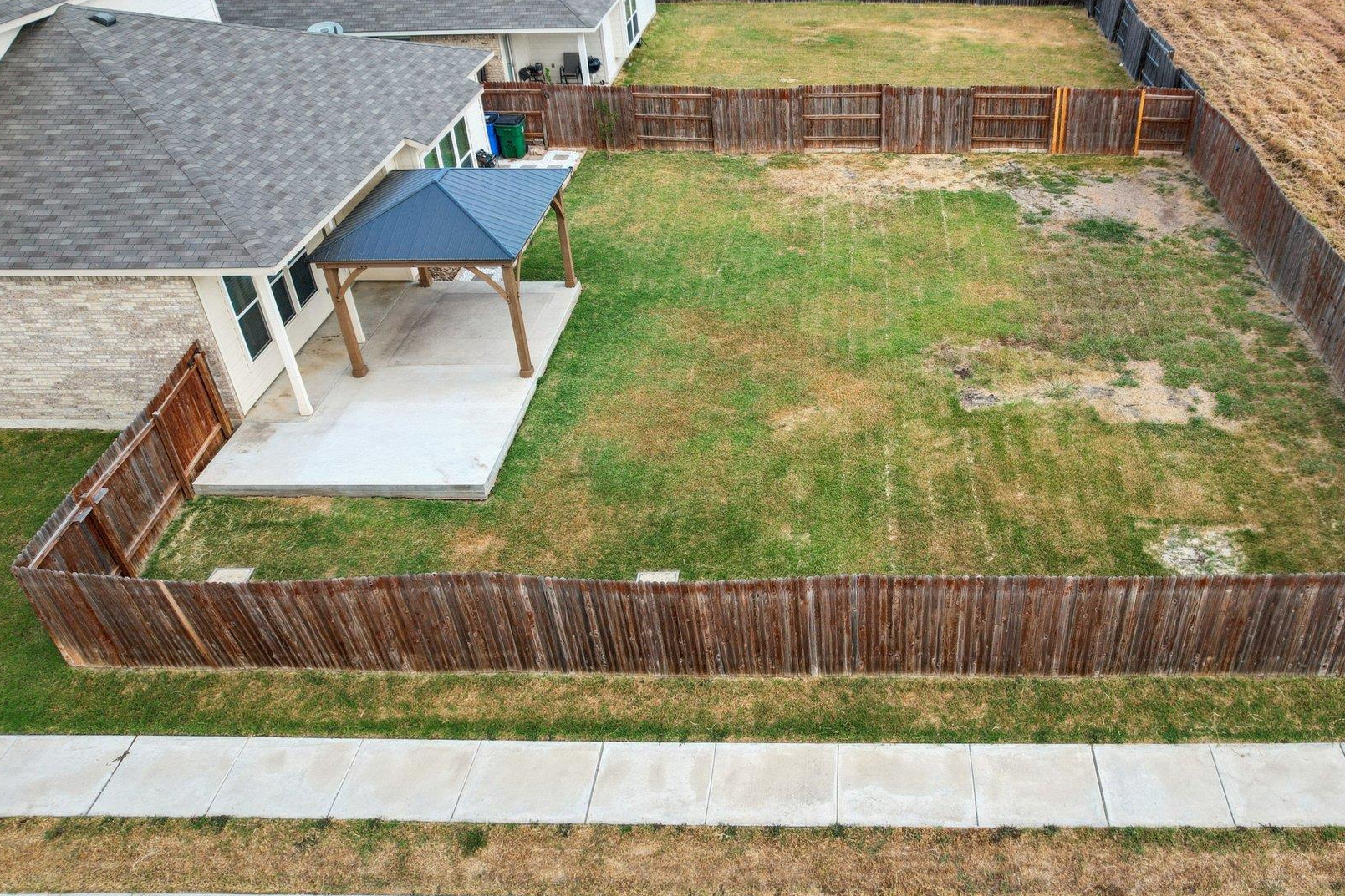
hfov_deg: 64.7
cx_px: 824
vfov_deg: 46.4
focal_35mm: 28
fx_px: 1046
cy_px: 451
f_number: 2.8
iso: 100
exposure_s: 1/640
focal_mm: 8.4
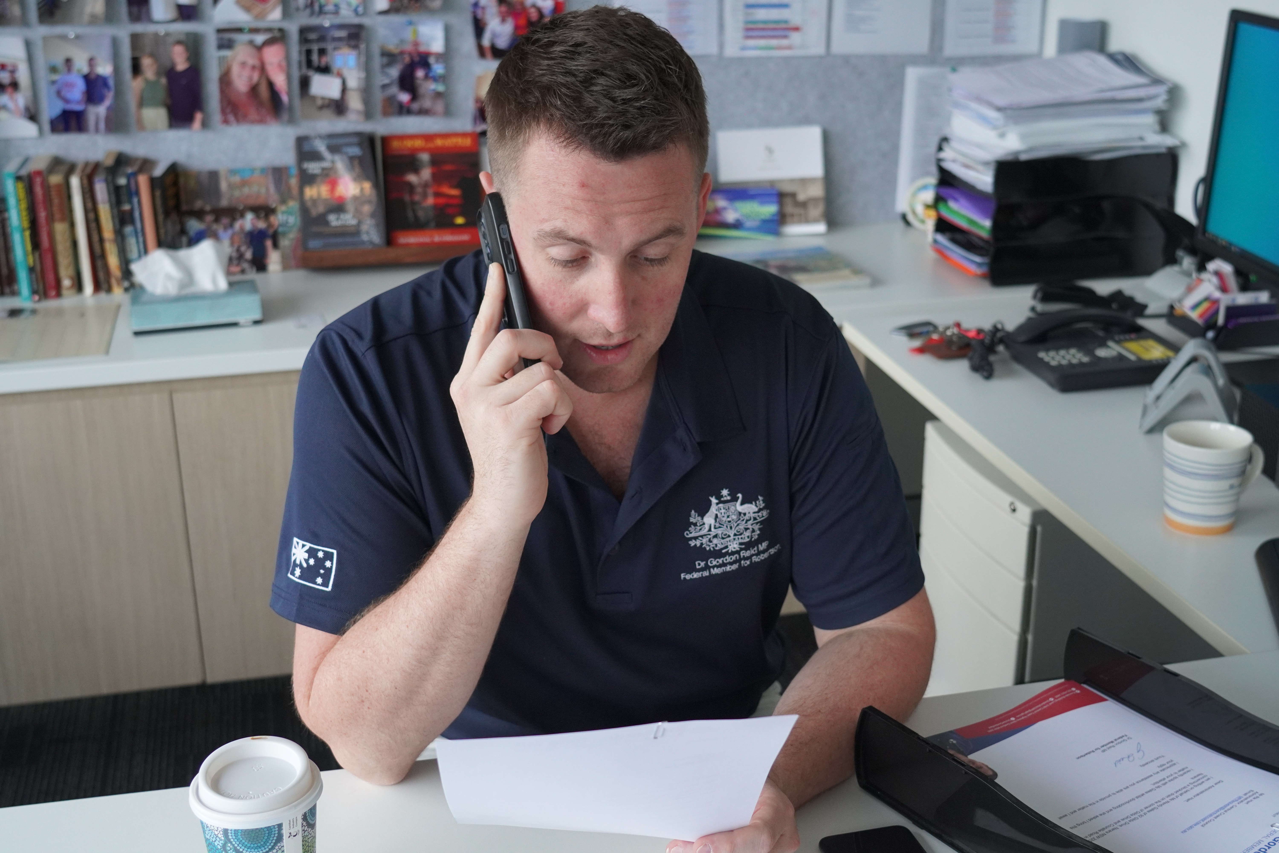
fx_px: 1492
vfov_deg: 31.9
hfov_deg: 46.4
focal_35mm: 42
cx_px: 640
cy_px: 426
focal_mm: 28
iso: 1250
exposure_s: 1/160
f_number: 4
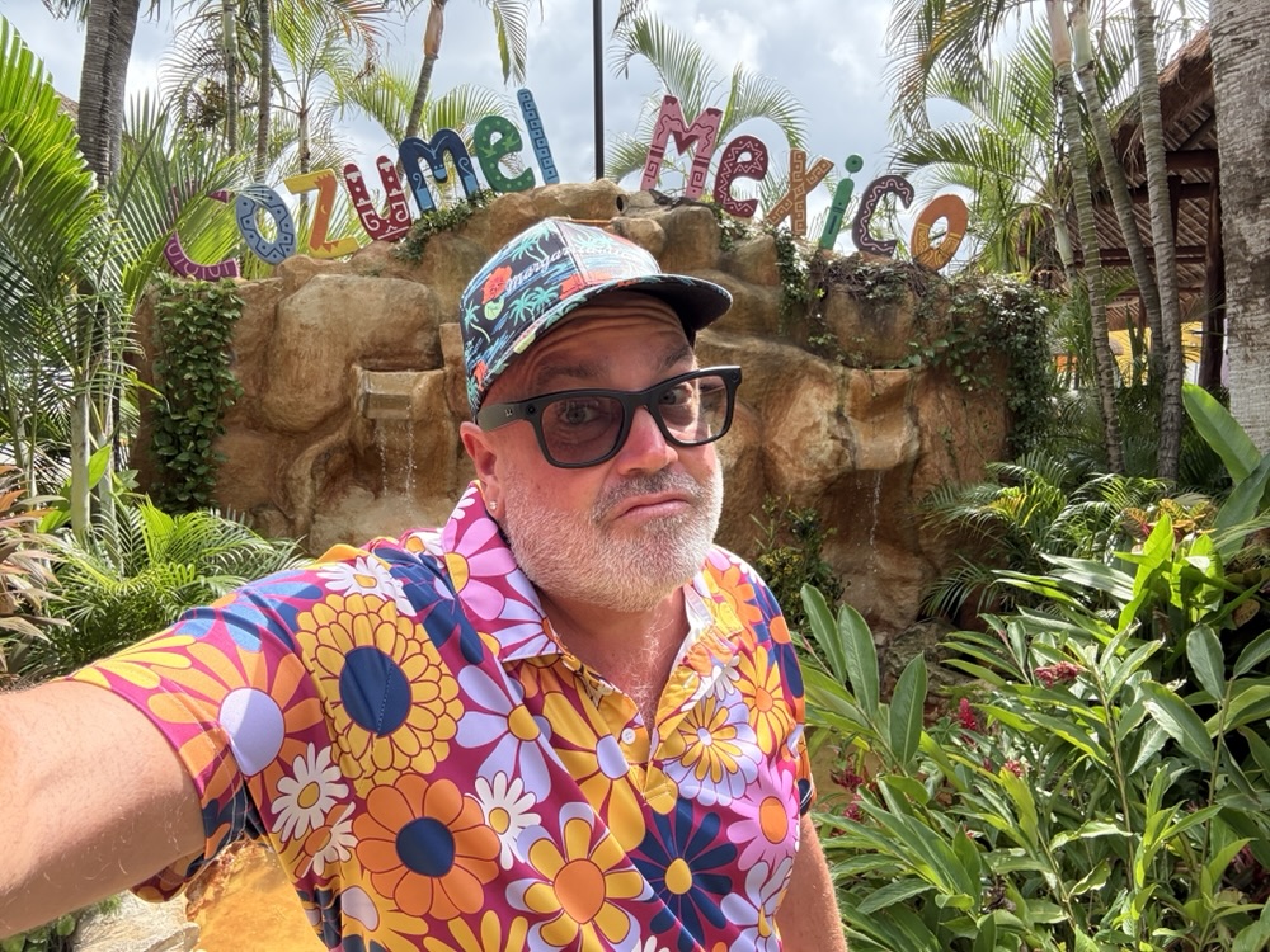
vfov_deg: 58.9
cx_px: 635
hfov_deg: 73.9
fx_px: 844
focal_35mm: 23
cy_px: 476
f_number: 1.9
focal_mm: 2.69
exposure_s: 1/368
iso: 40
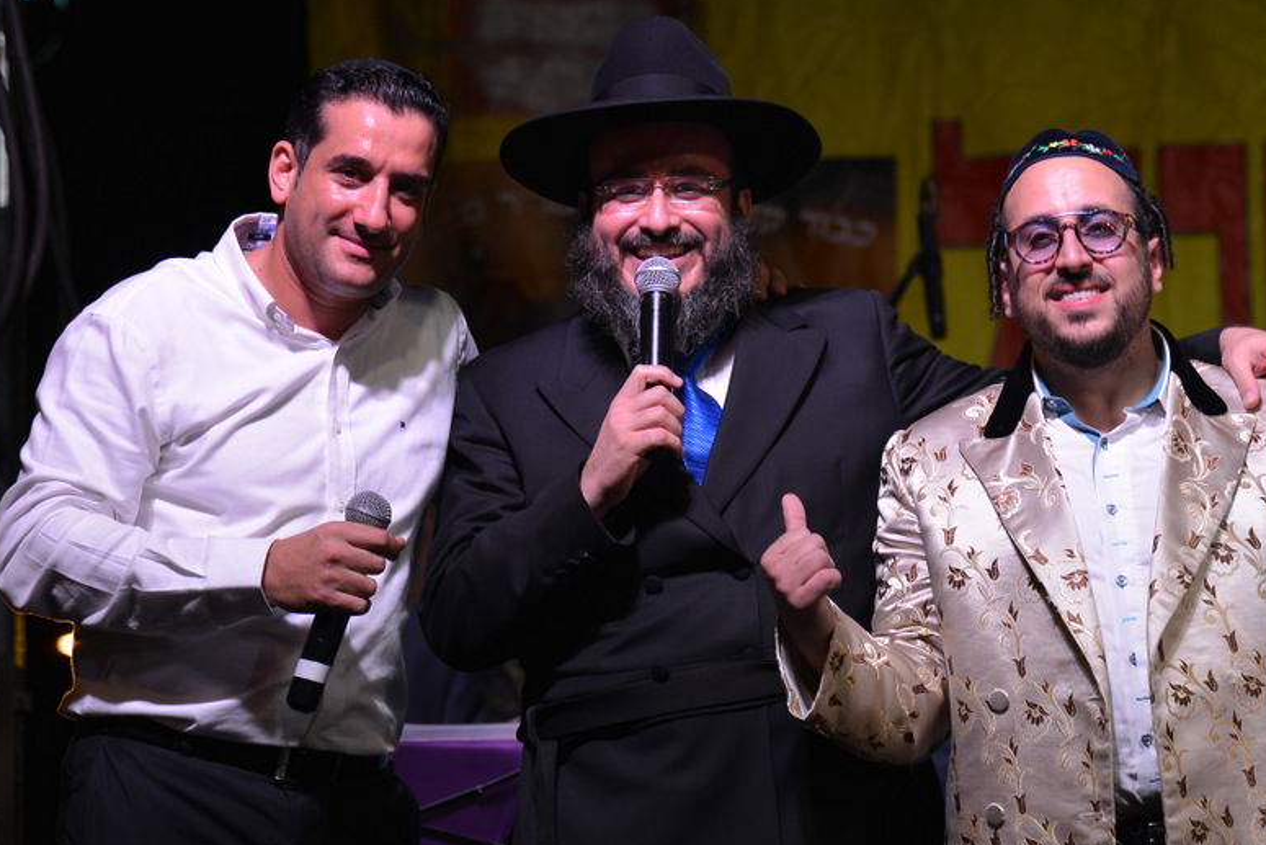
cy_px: 364
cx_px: 657
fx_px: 5205
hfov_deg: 13.9
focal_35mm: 148
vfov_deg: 9.3
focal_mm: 112
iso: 800
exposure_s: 1/100
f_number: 4.5
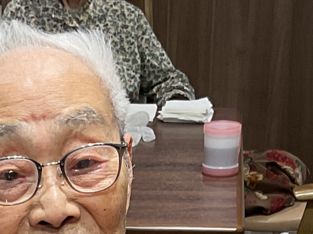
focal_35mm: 140
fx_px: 1266
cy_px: 499
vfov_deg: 9.7
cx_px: 43
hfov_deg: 14.0
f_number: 1.8
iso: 50
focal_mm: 3
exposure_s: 1/50
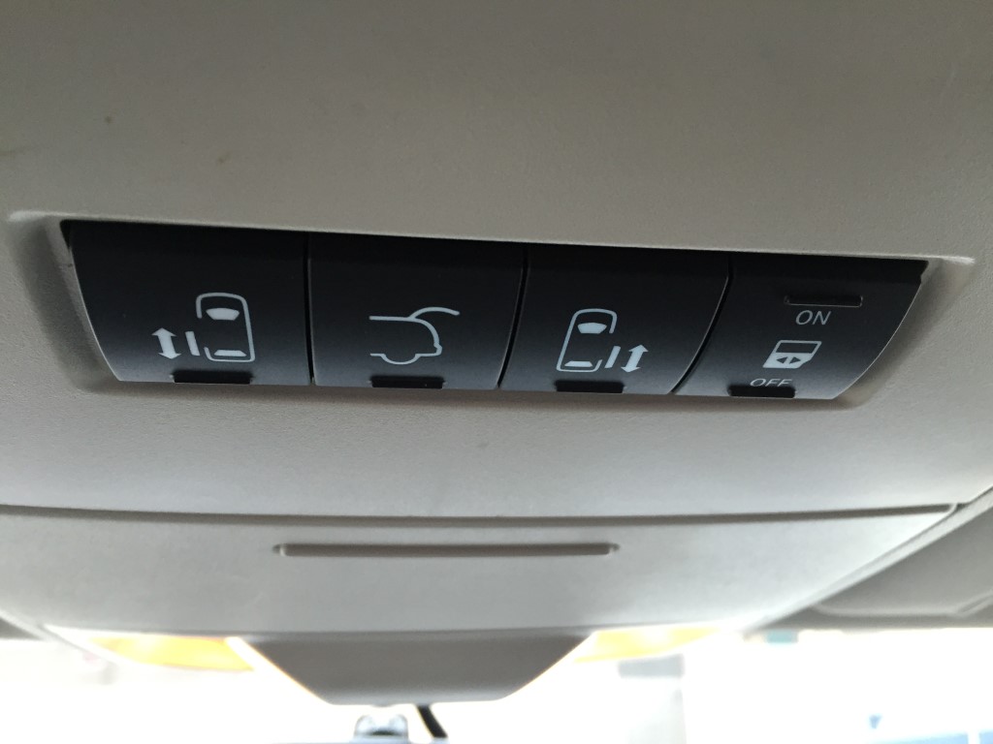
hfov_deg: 61.7
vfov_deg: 48.2
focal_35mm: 29
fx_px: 832
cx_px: 496
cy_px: 372
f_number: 2.2
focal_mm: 4.15
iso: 100
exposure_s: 1/30
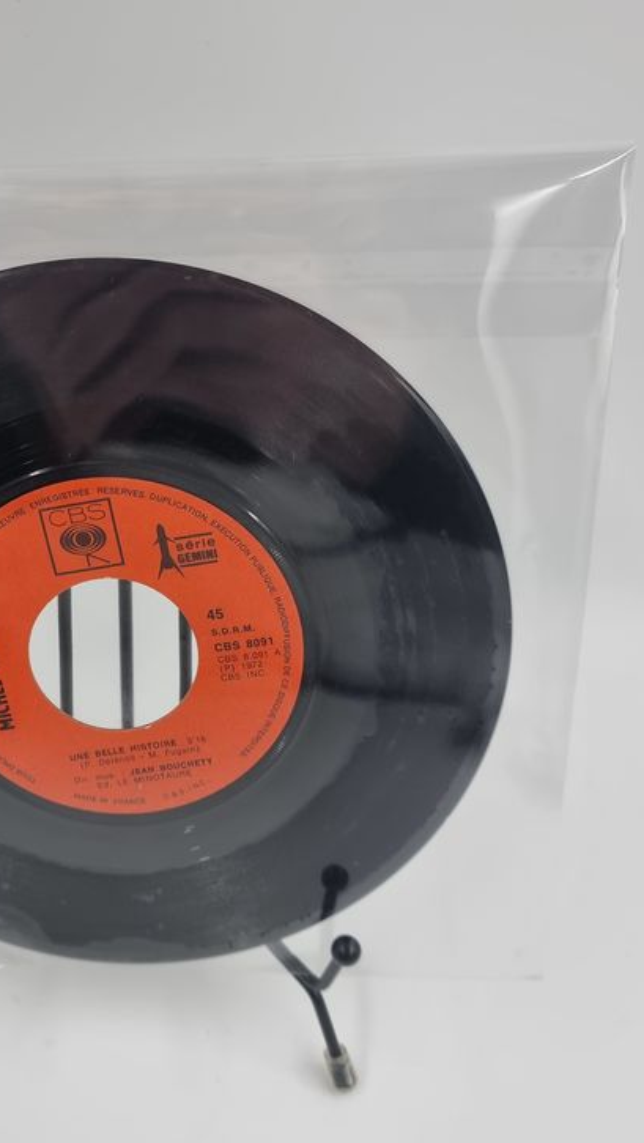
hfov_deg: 32.1
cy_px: 548
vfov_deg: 55.3
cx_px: 145
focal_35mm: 36
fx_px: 1092
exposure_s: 1/120
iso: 50
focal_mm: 6.7
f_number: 1.8
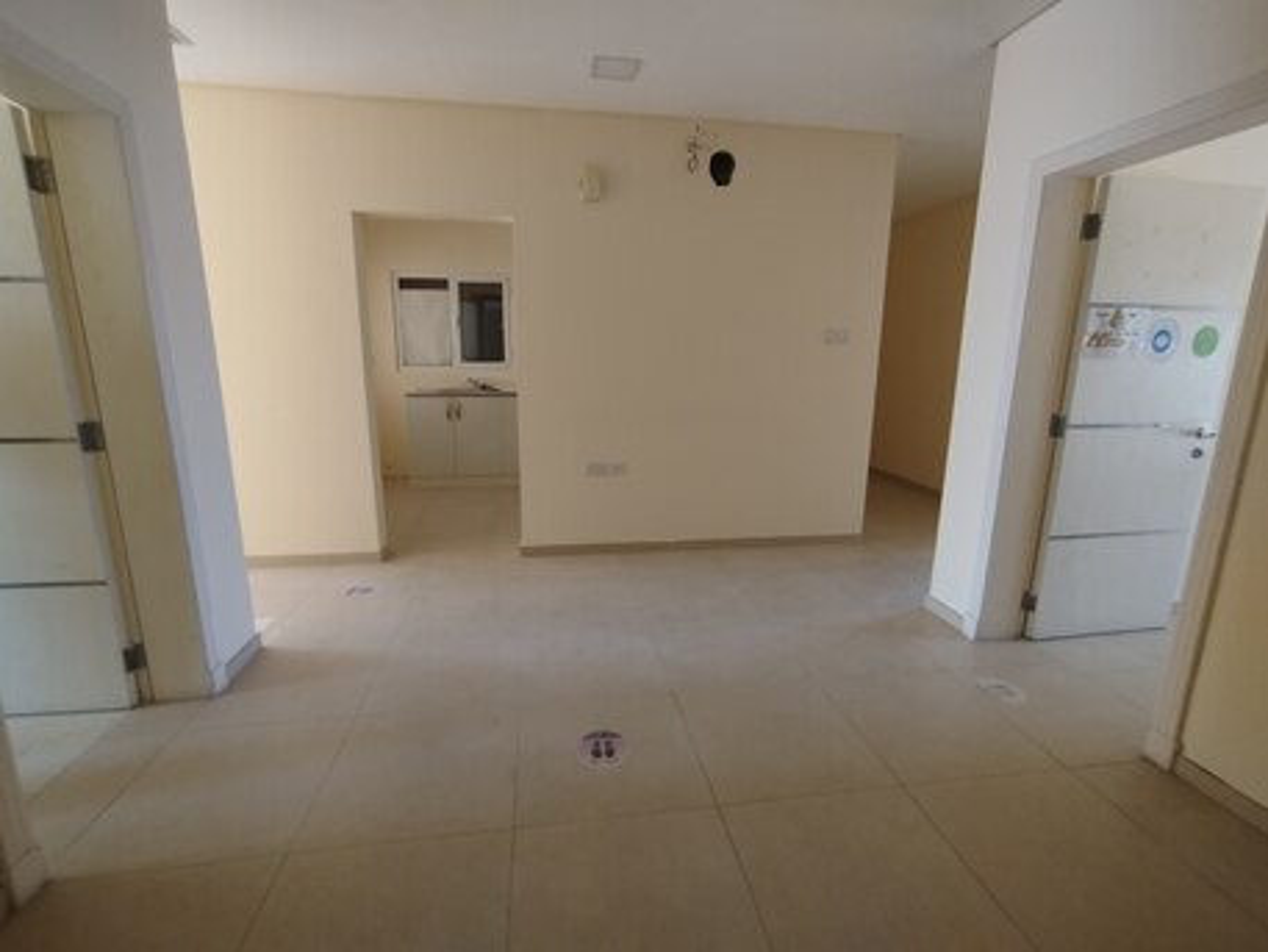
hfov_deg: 98.2
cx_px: 634
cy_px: 476
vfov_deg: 81.8
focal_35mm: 15
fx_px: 550
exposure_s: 1/33
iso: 200
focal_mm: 1.65
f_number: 2.2
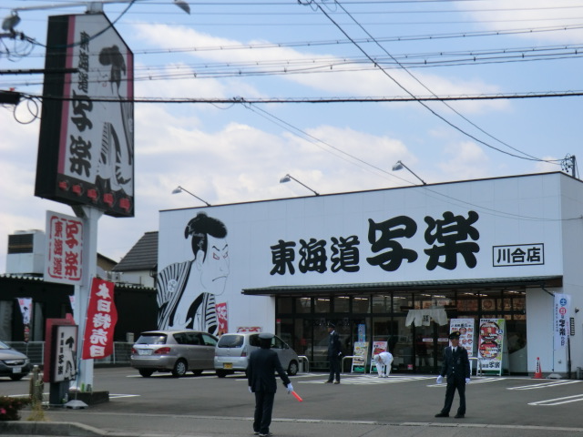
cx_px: 292
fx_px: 926
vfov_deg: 26.6
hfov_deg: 34.9
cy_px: 218
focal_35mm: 55
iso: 80
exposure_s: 1/1000
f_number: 4.2
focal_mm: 9.8
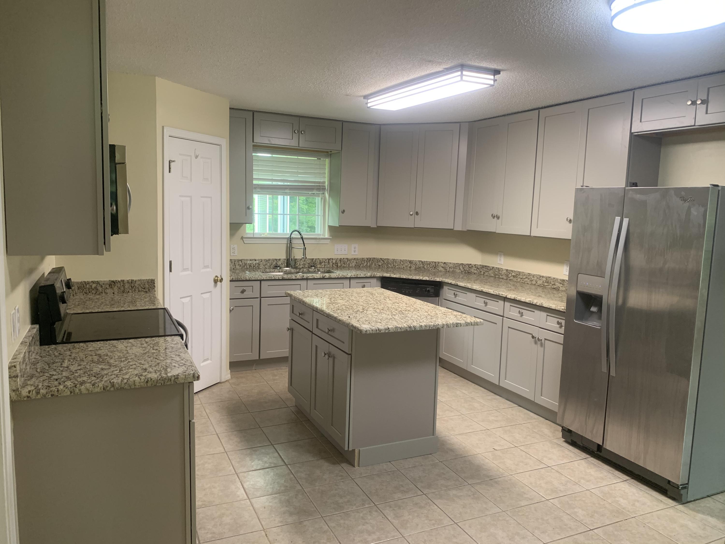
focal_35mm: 26
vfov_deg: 53.1
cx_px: 362
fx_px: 545
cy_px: 272
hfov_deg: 67.3
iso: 100
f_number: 1.8
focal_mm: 4.25
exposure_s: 1/60
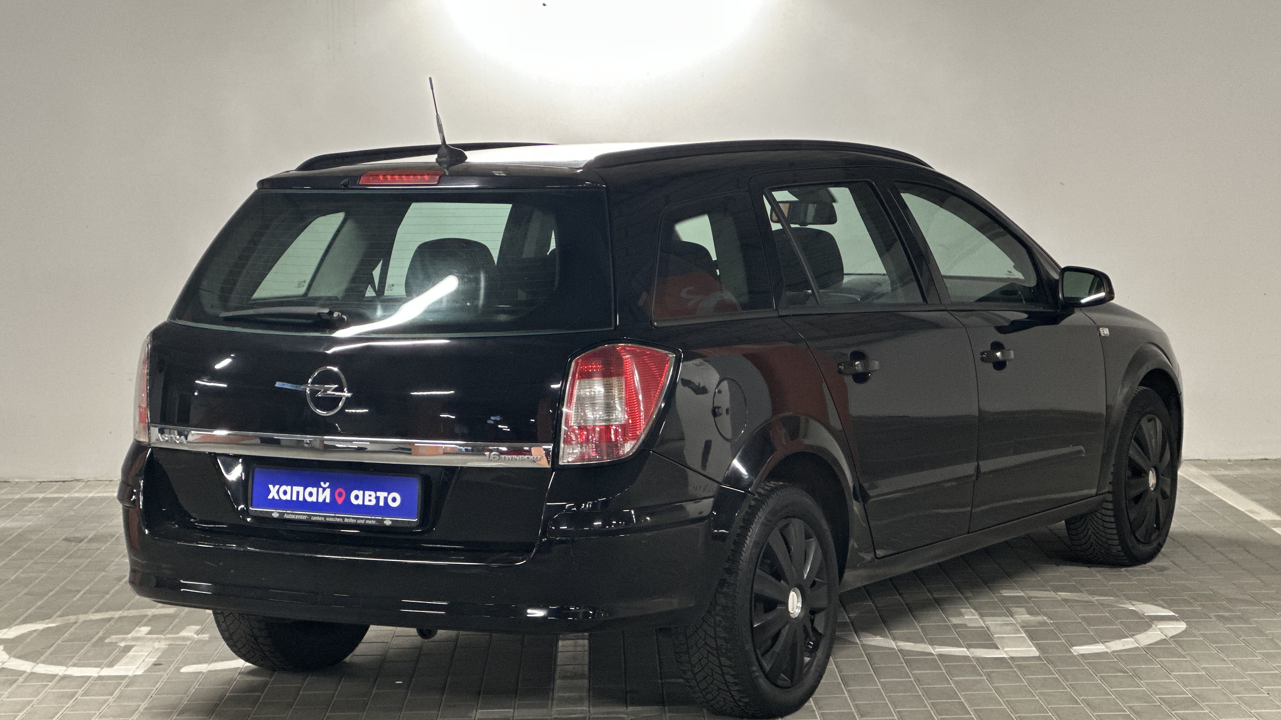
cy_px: 431
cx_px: 640
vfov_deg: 14.4
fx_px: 2853
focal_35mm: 84
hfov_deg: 25.3
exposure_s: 1/25
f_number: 2.8
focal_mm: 9
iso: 320
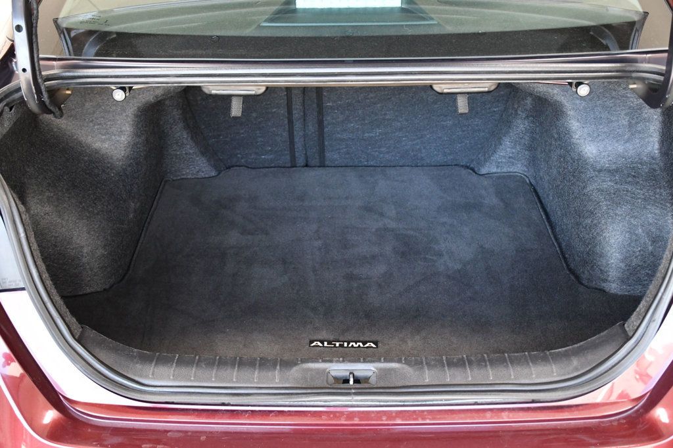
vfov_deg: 28.1
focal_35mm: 48
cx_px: 336
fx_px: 897
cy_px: 224
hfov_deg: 41.1
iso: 2500
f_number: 4.5
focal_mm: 32
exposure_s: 1/200
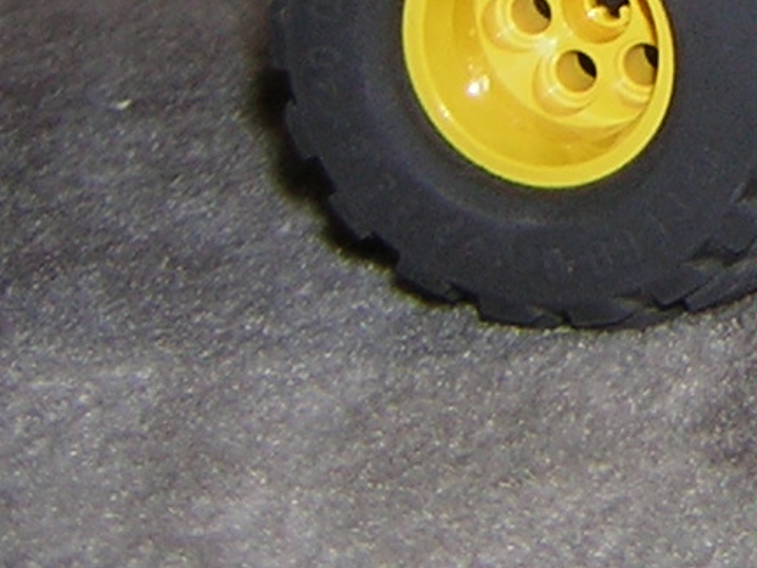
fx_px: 2909
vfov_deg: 10.6
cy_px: -360
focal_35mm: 133
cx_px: 1323
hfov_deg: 13.4
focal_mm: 4.7
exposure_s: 1/60.1
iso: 50
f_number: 2.6
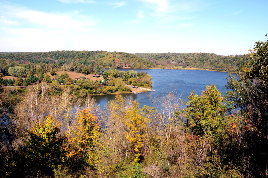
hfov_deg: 67.5
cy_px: 89
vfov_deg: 47.7
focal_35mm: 27
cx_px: 134
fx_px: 201
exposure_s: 1/250
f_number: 13
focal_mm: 18
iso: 400
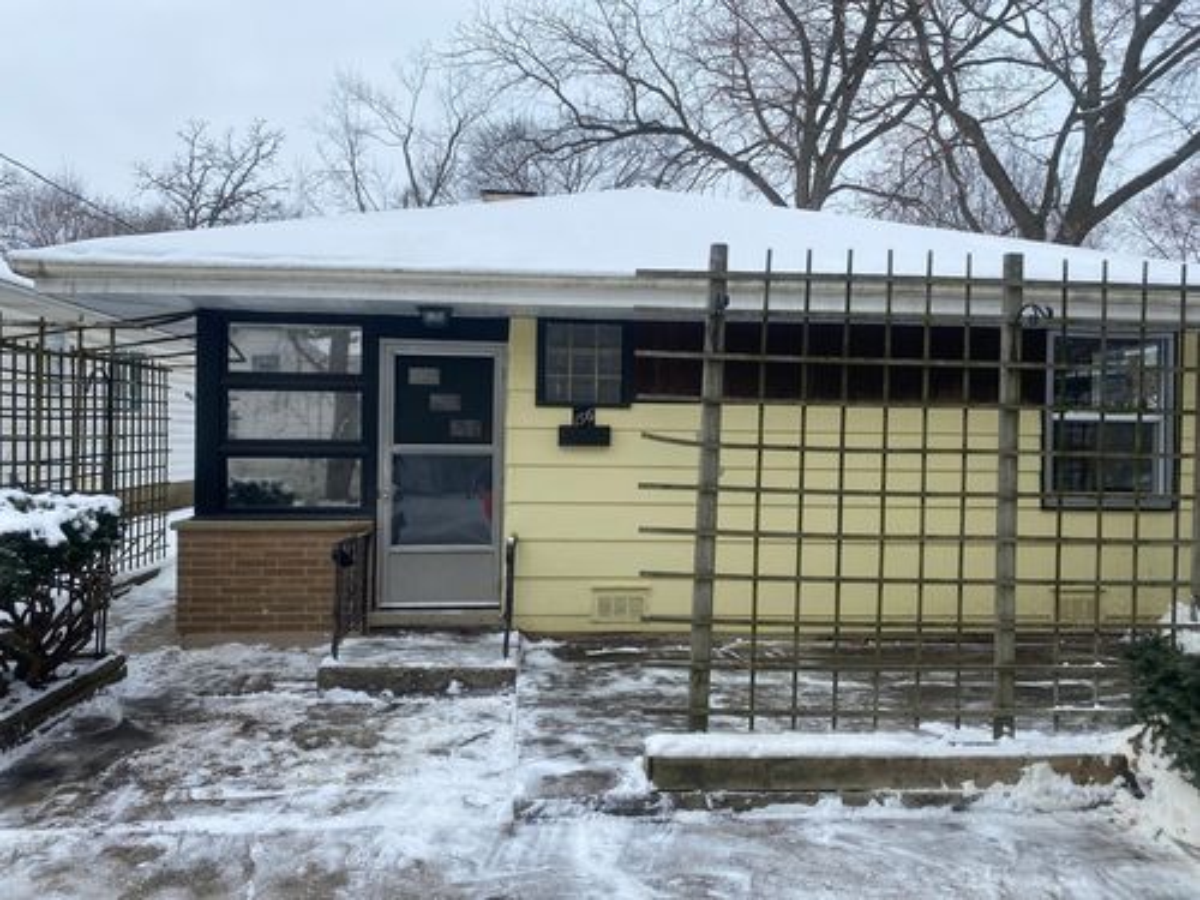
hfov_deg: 67.3
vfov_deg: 53.1
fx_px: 901
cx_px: 600
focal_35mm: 26
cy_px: 450
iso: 32
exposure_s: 1/2463
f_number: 1.8
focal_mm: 4.25
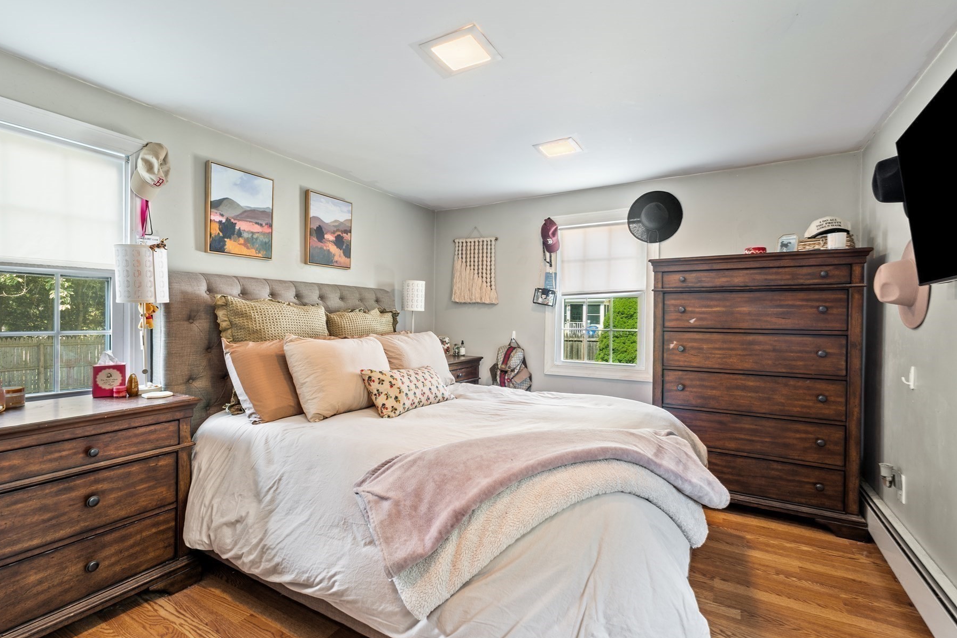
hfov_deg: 96.7
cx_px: 456
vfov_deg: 73.7
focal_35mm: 16
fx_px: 425
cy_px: 320
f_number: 8
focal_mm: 14
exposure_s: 3
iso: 100
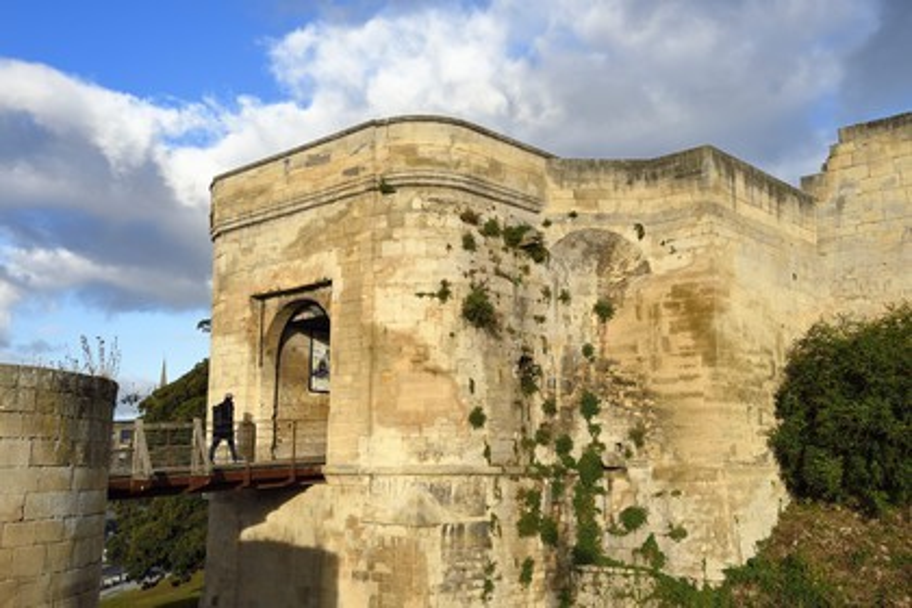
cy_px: 304
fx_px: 963
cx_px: 456
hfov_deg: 50.7
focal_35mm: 38
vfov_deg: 35.1
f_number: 11
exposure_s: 1/200
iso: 200
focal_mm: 38
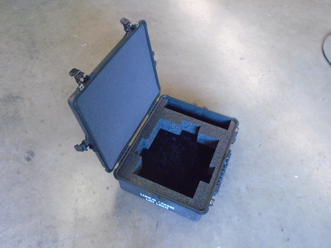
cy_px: 124
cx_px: 166
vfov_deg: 45.4
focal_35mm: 31
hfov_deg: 58.4
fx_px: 296
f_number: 3.5
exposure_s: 1/30
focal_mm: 5.5
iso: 800
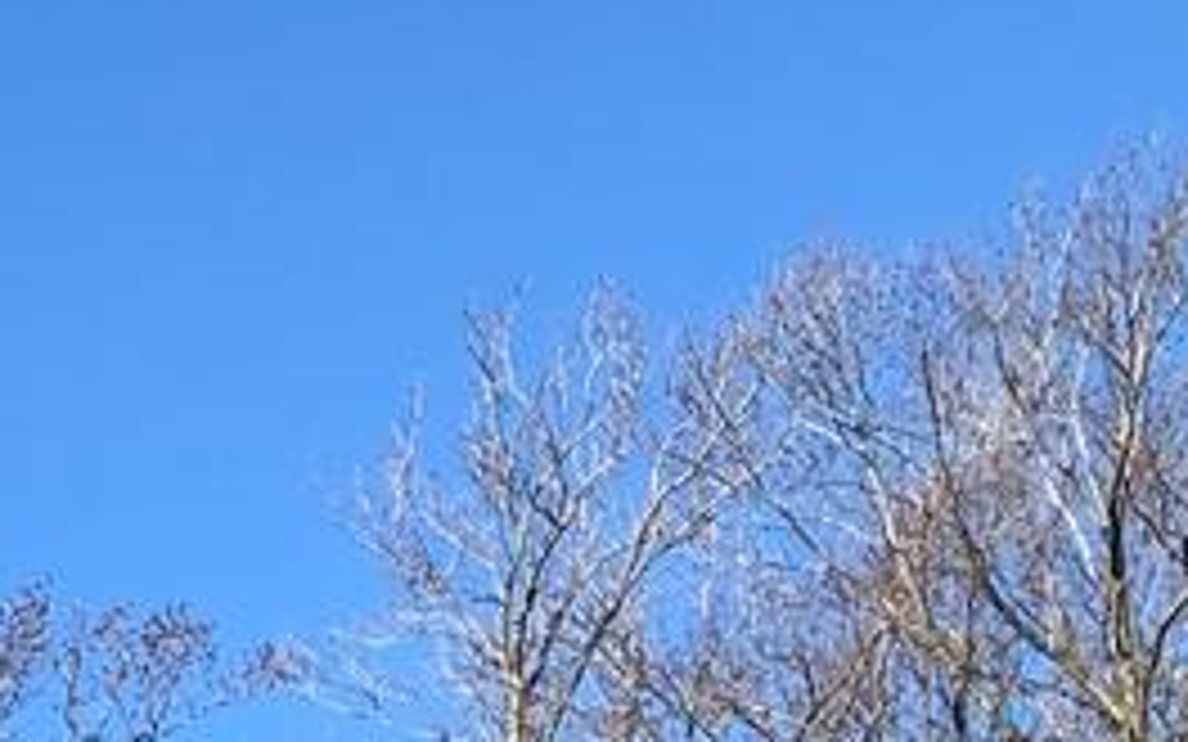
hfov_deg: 10.6
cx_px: -1876
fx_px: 5245
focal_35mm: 162
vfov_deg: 7.4
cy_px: 2019
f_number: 1.8
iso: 20
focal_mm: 4
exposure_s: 1/1185
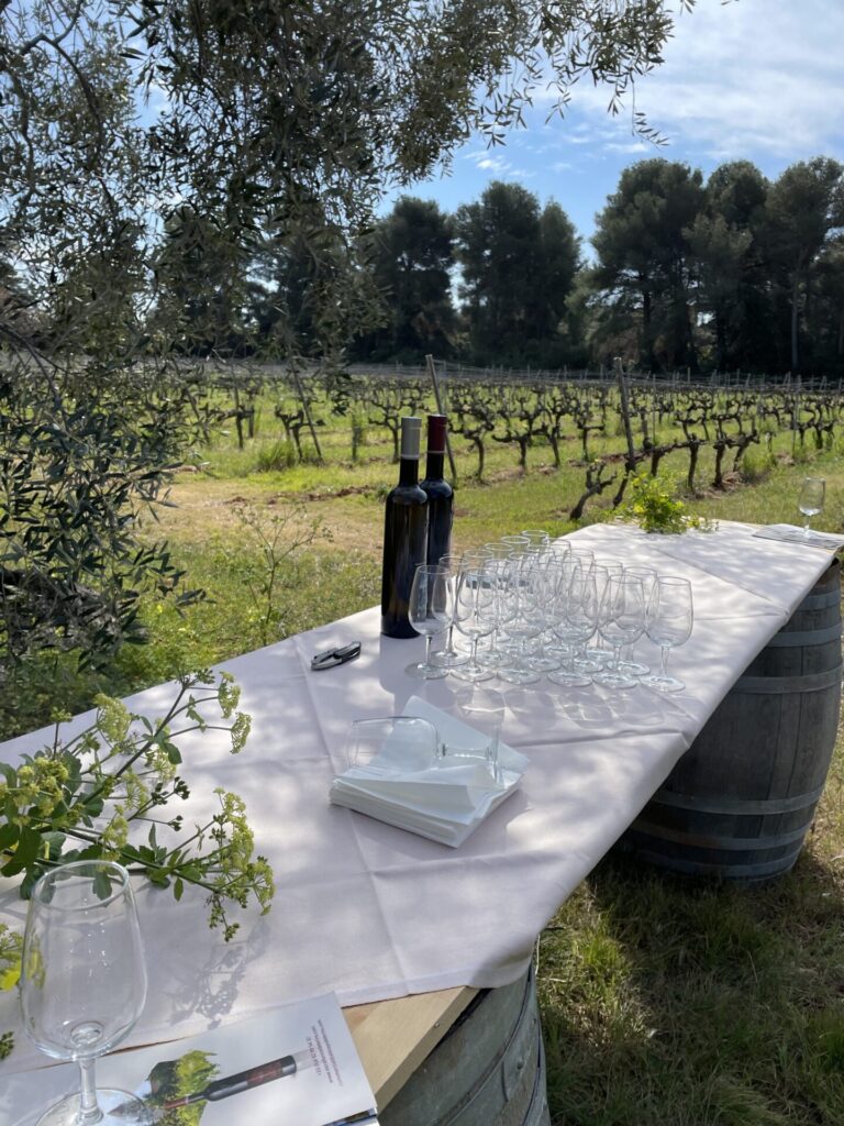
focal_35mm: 26
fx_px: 845
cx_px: 422
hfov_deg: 53.1
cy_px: 563
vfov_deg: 67.3
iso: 32
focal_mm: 4.2
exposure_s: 1/3300
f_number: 1.6
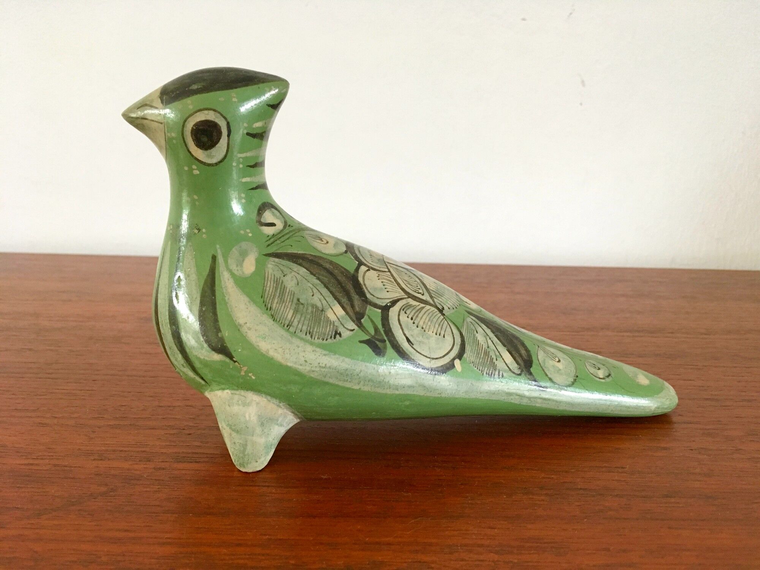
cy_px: 285
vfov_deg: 48.2
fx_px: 637
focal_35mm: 29
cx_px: 380
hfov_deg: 61.7
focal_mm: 4.15
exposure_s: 1/33
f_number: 2.2
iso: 160
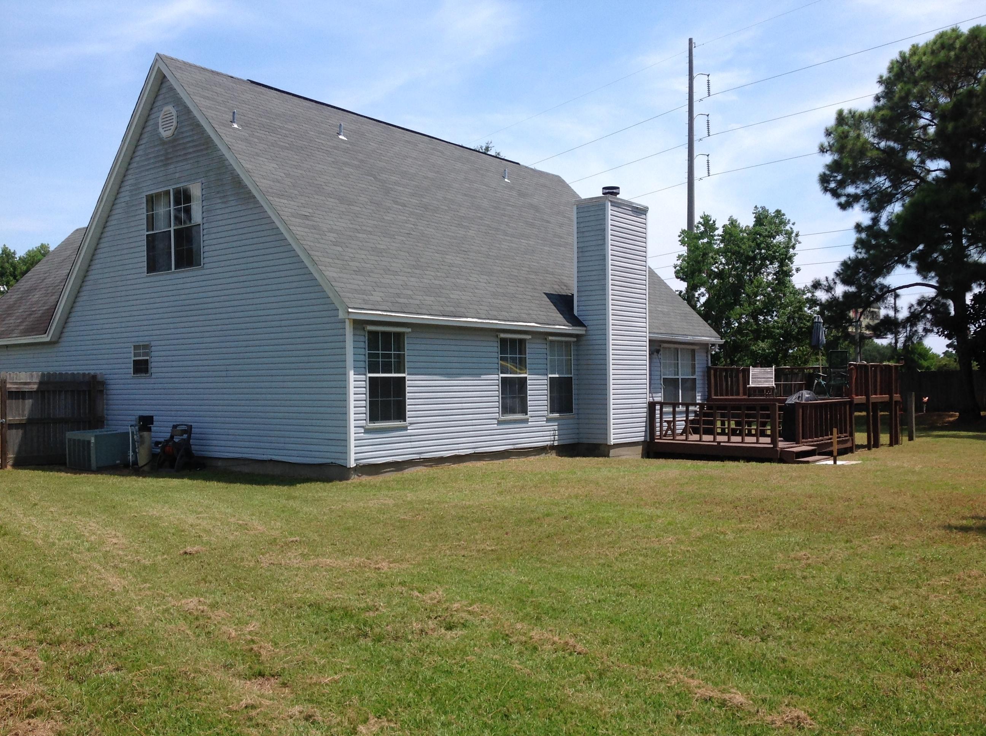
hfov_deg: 52.7
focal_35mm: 35
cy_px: 368
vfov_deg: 40.6
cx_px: 493
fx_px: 995
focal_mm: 4.28
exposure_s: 1/2160
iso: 50
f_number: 2.4
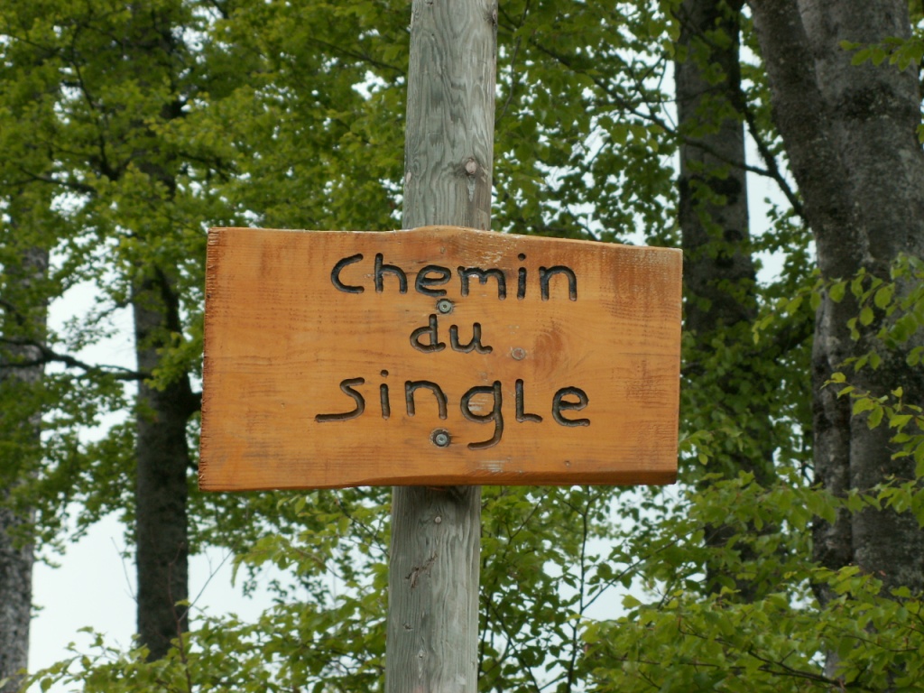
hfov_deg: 16.6
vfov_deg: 12.5
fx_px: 3176
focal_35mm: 119
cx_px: 462
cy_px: 346
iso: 50
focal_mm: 19.38
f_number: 4
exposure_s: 1/200
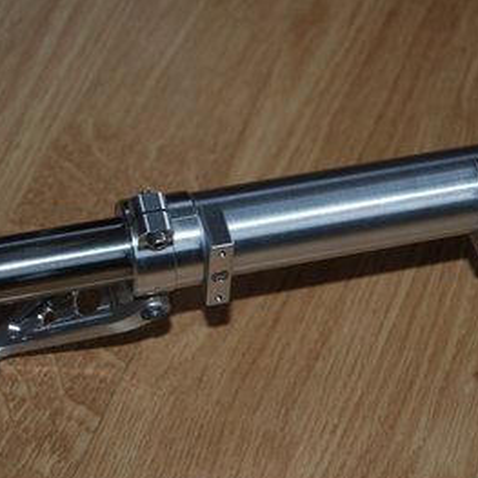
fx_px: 1666
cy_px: 240
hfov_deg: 16.3
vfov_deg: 16.3
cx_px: 269
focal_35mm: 107
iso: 320
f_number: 5.6
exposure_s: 1/60
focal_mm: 55
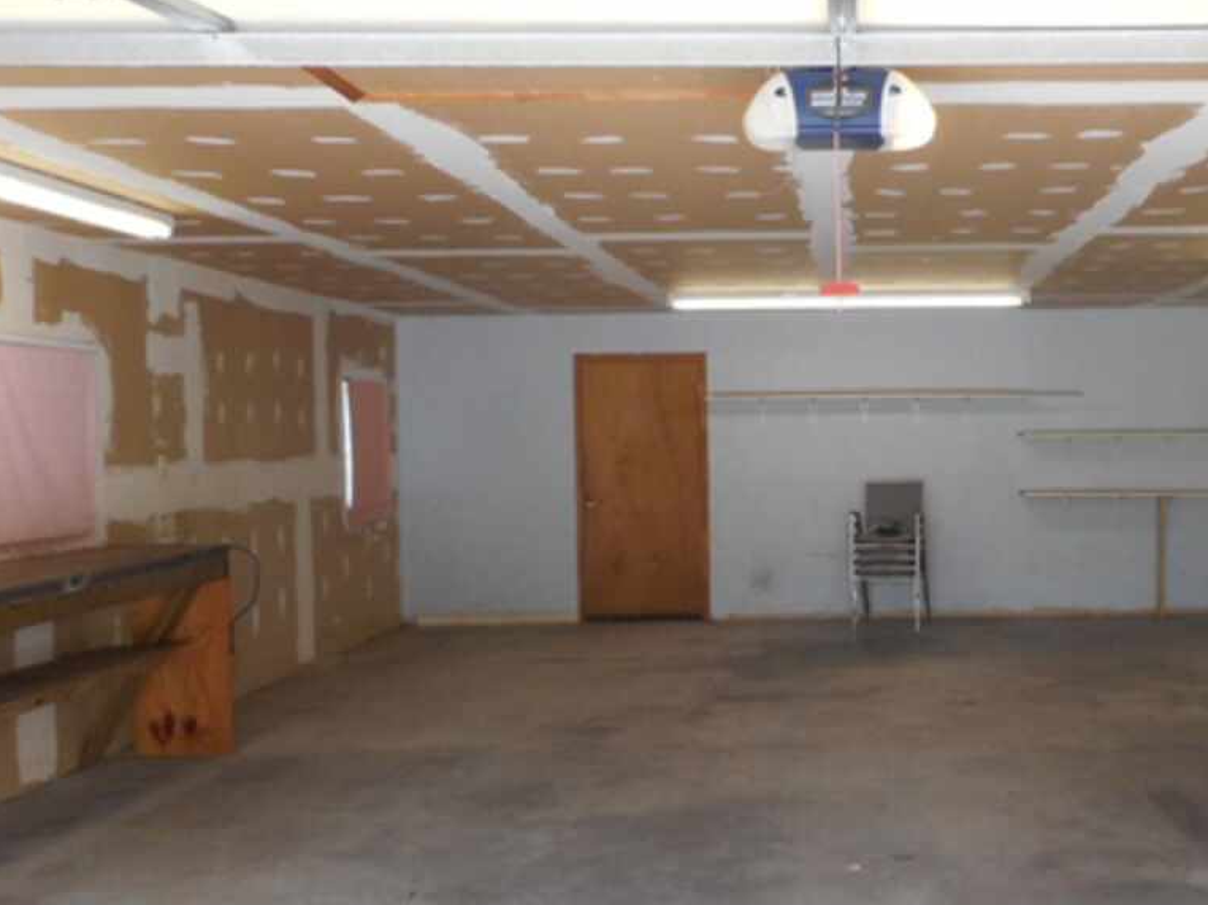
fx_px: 1465
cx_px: 881
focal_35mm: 42
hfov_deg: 43.6
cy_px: 499
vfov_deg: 34.3
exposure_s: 1/30
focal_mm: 4.5
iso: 80
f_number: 3.7
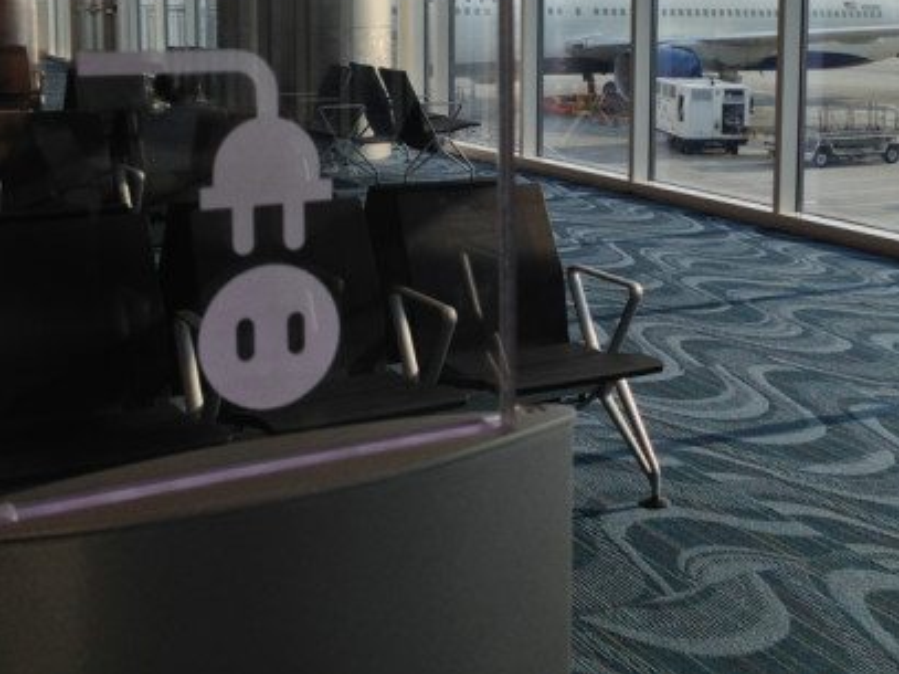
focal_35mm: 54
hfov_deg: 35.5
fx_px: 1402
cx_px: 521
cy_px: 128
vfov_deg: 26.5
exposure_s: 1/335
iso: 50
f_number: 2.4
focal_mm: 4.12
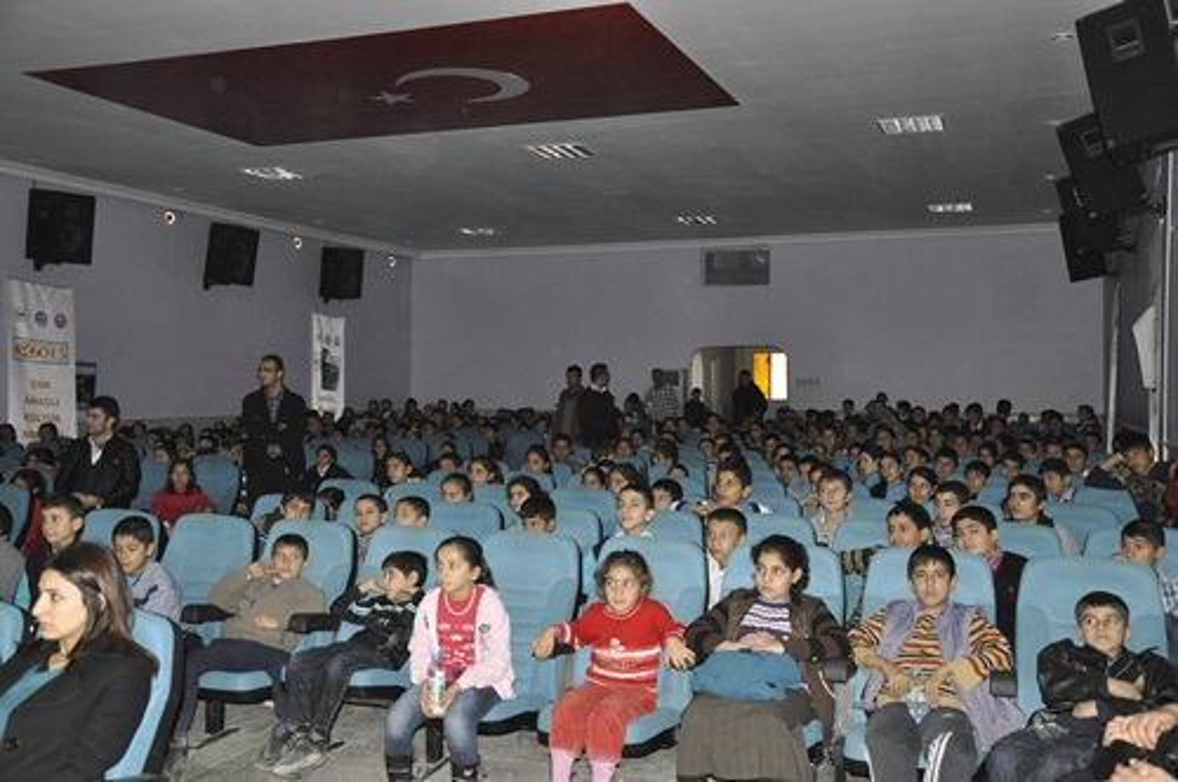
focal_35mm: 36
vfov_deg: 36.8
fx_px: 1176
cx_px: 589
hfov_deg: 53.2
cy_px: 391
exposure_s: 1/60
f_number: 5
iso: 1600
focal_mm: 24
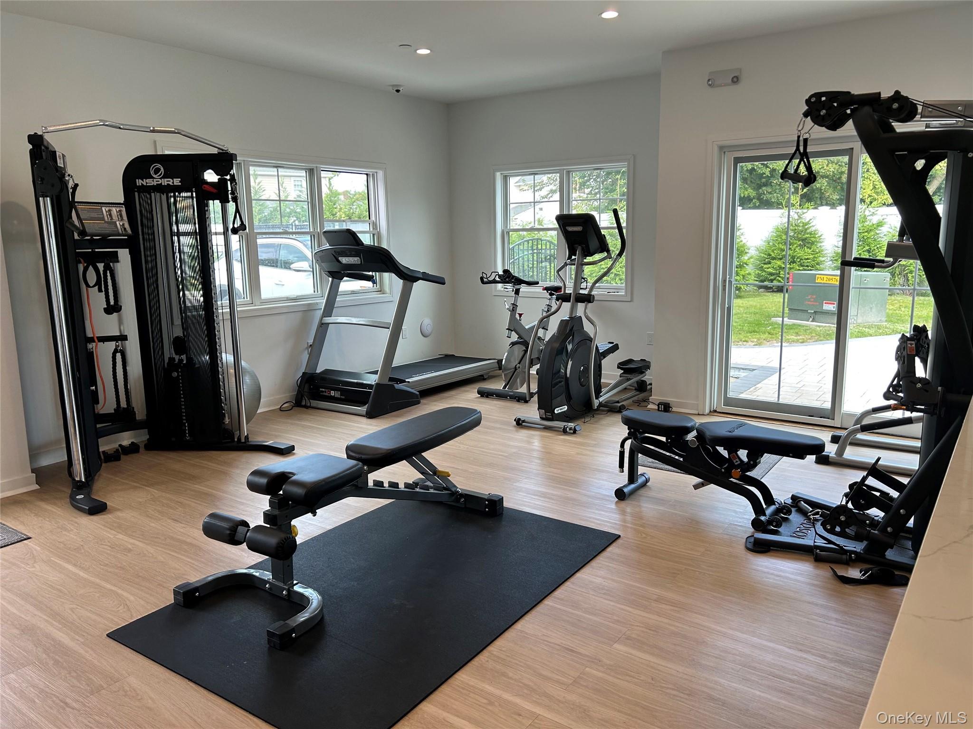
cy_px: 364
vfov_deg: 53.1
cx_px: 486
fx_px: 731
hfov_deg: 67.3
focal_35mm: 26
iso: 50
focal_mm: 5.7
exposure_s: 1/120
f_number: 1.5
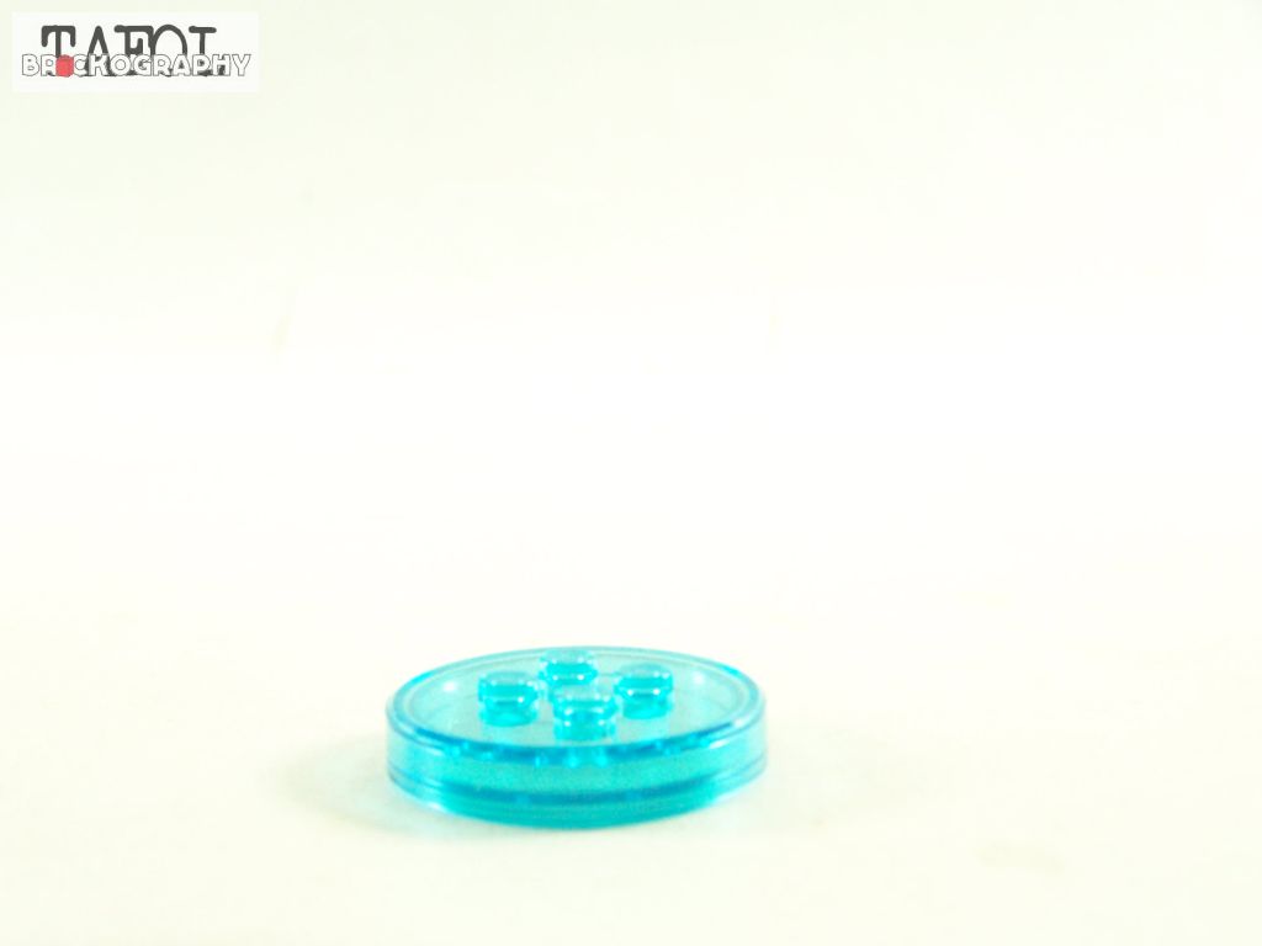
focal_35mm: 82
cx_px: 631
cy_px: 473
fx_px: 2989
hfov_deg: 23.8
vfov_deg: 18.0
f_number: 3.2
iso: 400
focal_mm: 13.7
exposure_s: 1/60
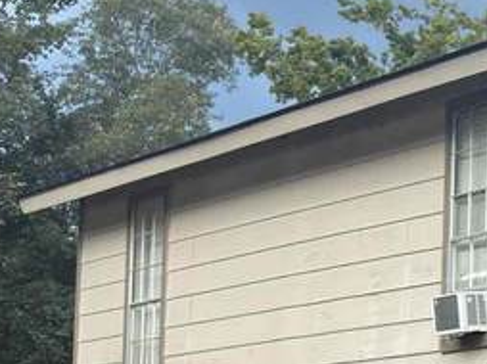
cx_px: 1104
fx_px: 1701
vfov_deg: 12.0
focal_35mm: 121
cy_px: 410
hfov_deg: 13.0
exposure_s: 1/1005
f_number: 1.78
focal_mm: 6.76
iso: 64
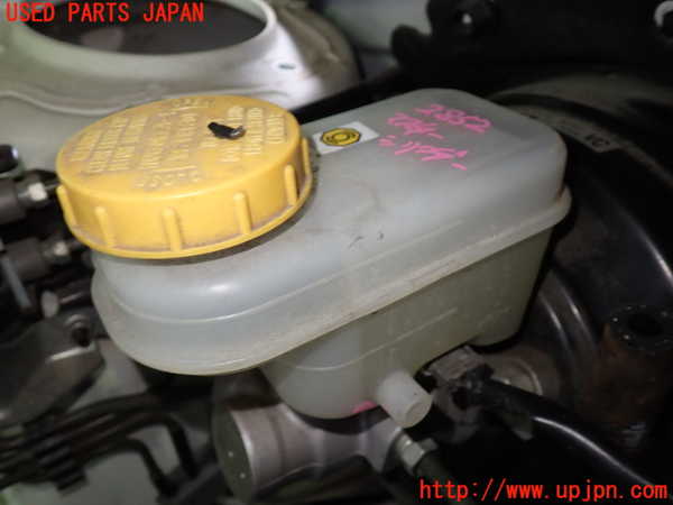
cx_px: 336
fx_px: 583
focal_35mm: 30
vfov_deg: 46.8
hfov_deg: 60.0
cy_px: 252
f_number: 2.3
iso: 200
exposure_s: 1/40
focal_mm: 5.4
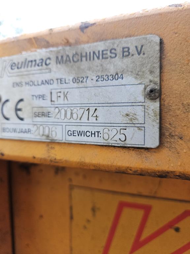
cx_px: 95
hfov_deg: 58.9
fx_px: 168
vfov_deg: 73.9
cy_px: 127
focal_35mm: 23
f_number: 1.8
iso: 40
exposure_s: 1/100
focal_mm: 5.4
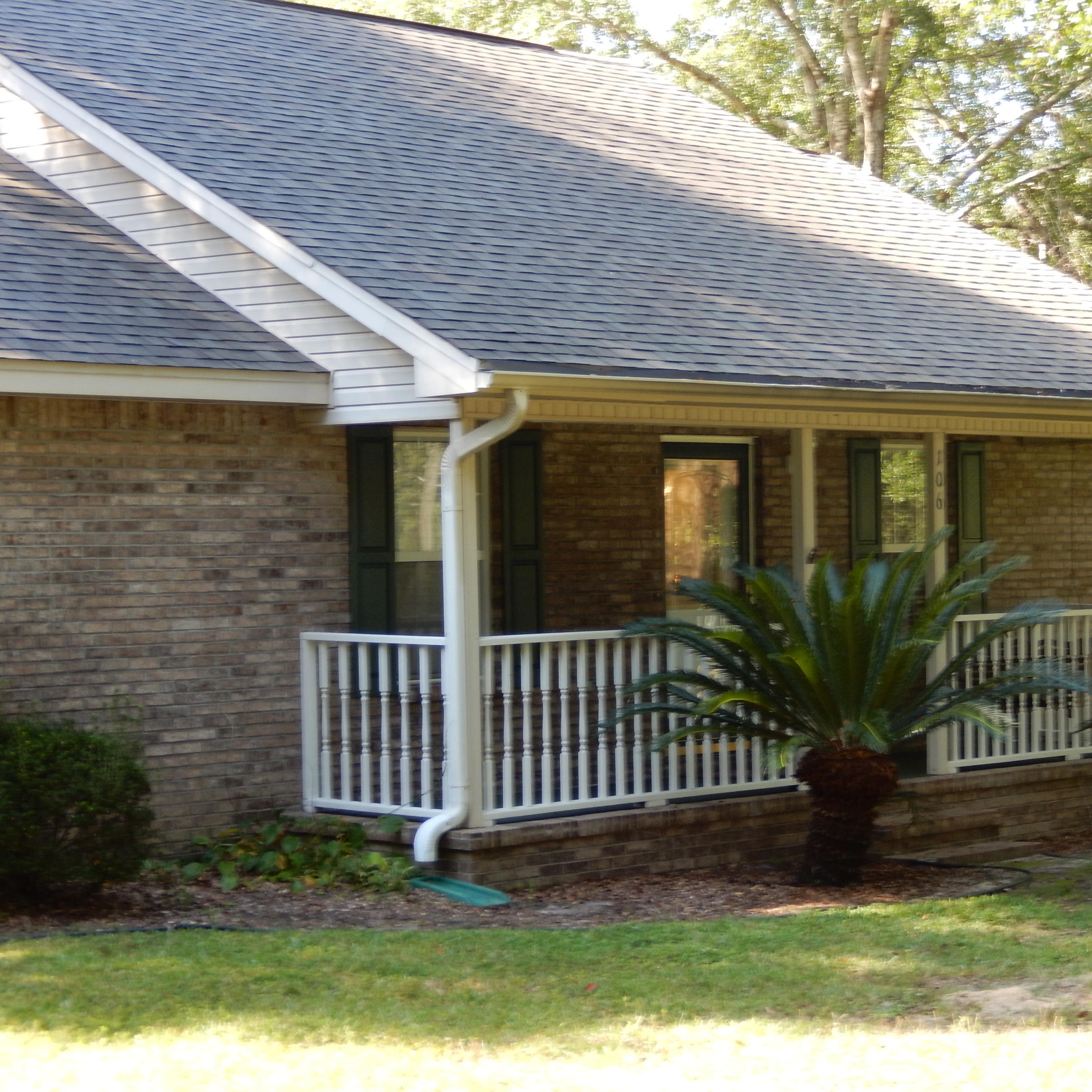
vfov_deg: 19.9
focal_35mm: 87
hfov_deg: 19.9
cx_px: 701
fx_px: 3105
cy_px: 543
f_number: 4.9
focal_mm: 13.1
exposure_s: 1/40
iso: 125
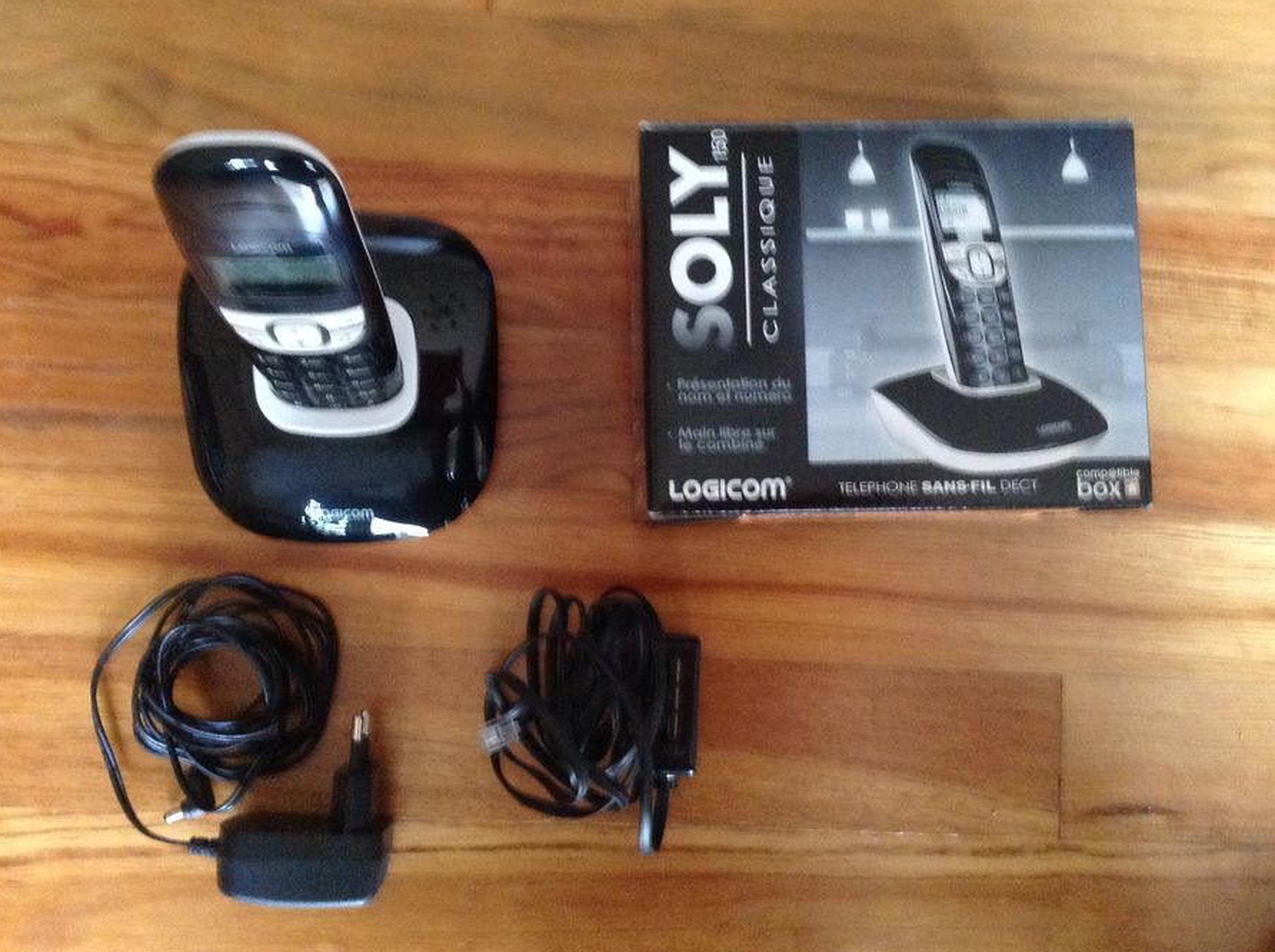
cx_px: 642
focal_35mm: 37
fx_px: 1361
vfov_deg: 38.5
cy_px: 430
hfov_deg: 50.2
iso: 320
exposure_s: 1/15
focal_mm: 3.3
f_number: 2.4
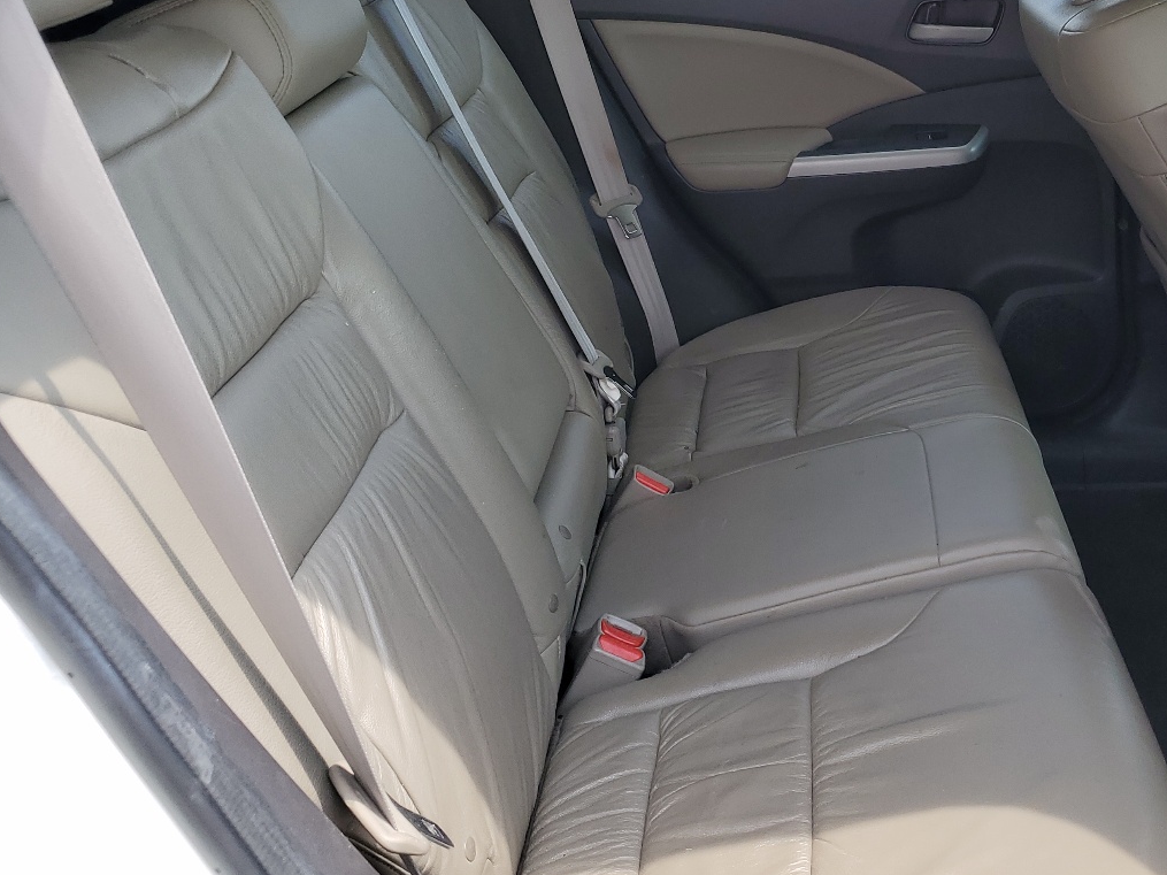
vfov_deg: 35.0
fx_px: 1382
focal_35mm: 41
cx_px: 889
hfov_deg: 44.1
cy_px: 361
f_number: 1.5
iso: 50
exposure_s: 1/385
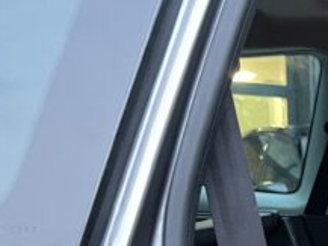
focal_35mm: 96
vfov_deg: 14.7
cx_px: 585
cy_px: 329
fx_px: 910
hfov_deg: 17.0
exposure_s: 1/30
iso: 1000
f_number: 1.5
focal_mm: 5.7
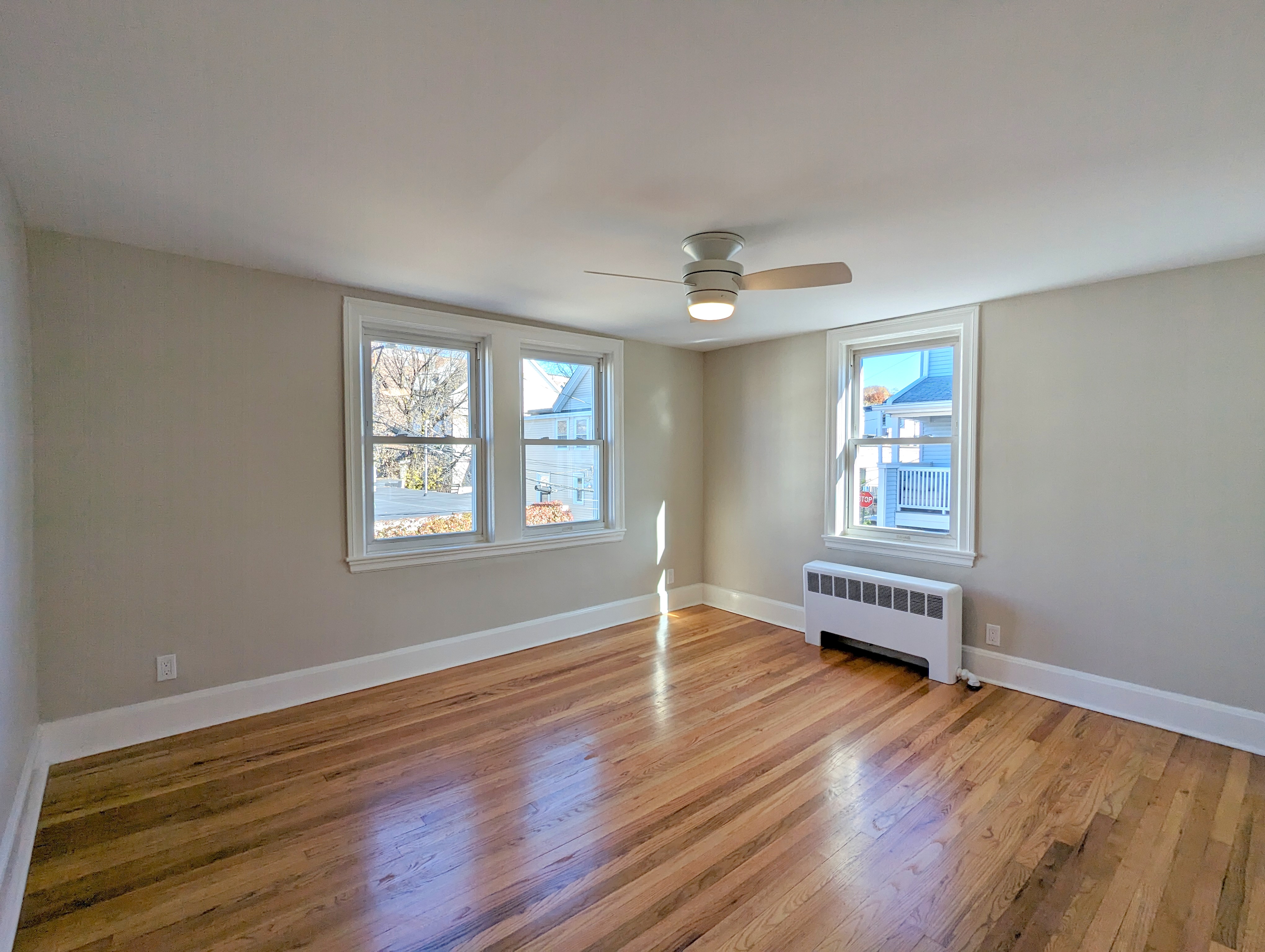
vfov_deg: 78.2
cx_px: 632
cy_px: 476
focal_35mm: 16
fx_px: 586
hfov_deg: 94.4
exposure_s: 1/372
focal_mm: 2.35
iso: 51
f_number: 2.2
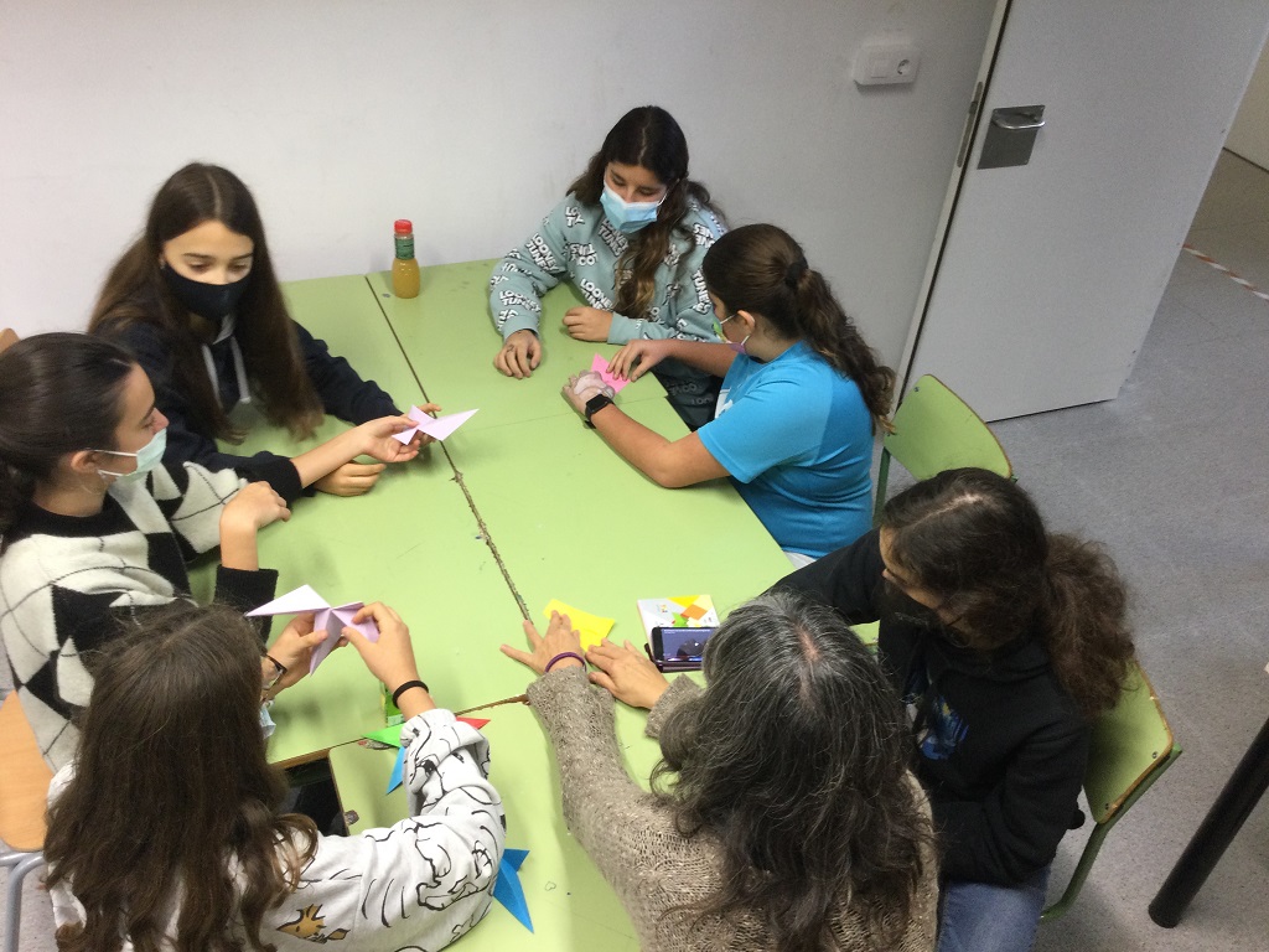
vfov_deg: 45.4
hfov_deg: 58.4
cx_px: 634
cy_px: 476
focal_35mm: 31
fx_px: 1136
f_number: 2.4
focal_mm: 3.3
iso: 64
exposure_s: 1/33
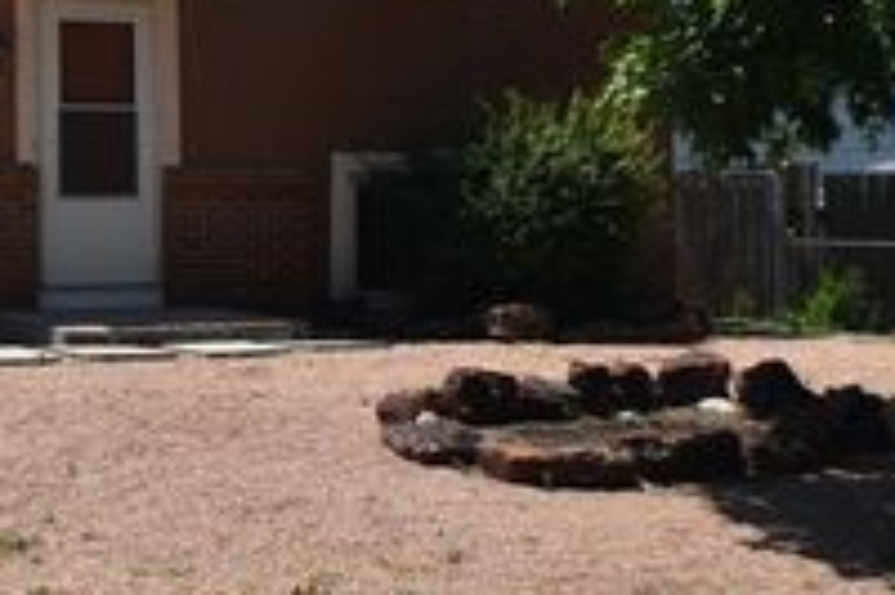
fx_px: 2515
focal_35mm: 101
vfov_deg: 13.4
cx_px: -210
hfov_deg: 18.9
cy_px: 132
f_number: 10
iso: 100
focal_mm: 27
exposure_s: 1/200
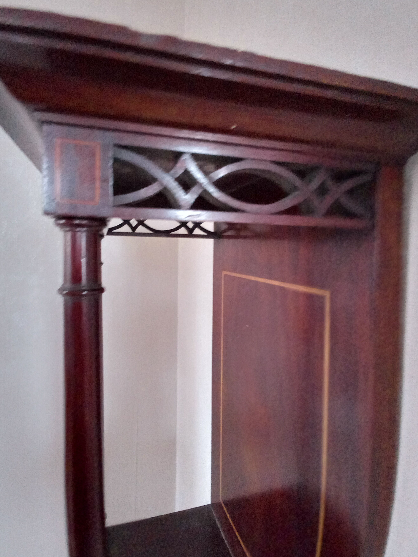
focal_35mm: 26
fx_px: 419
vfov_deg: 67.2
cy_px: 254
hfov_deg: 53.0
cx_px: 197
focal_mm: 2.24
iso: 1821
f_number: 2.2
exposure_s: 1/14.3
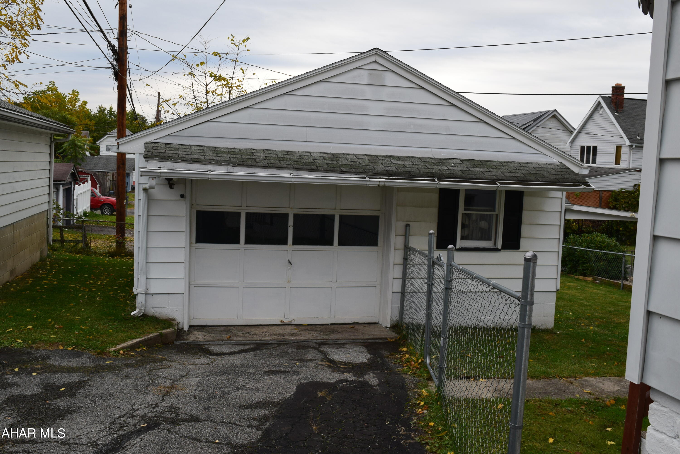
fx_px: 652
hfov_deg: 55.1
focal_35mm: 34
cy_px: 227
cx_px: 340
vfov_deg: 38.4
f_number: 8
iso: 400
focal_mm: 23
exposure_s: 1/80
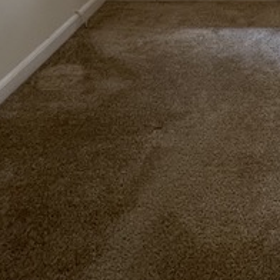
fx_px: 430
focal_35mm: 47
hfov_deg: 31.1
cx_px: 326
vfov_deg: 26.4
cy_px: -139
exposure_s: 1/60
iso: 160
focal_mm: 1.57
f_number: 1.8
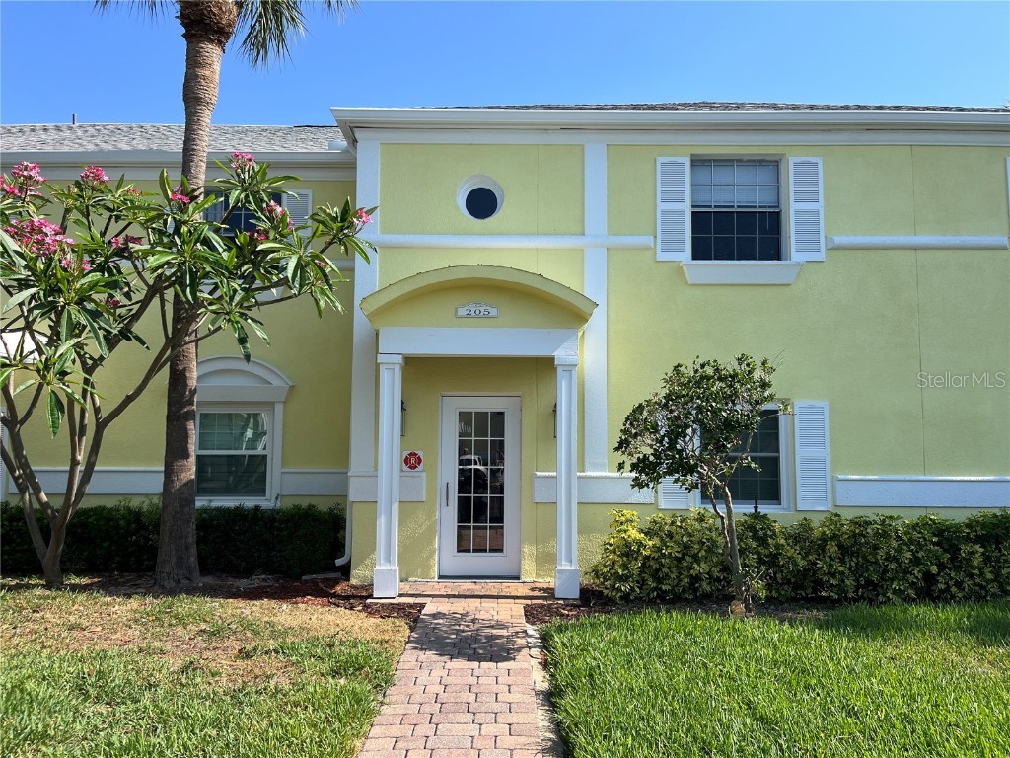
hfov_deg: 67.3
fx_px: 759
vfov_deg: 53.1
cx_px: 505
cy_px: 379
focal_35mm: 26
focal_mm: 5.1
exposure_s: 1/2358
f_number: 1.6
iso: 50
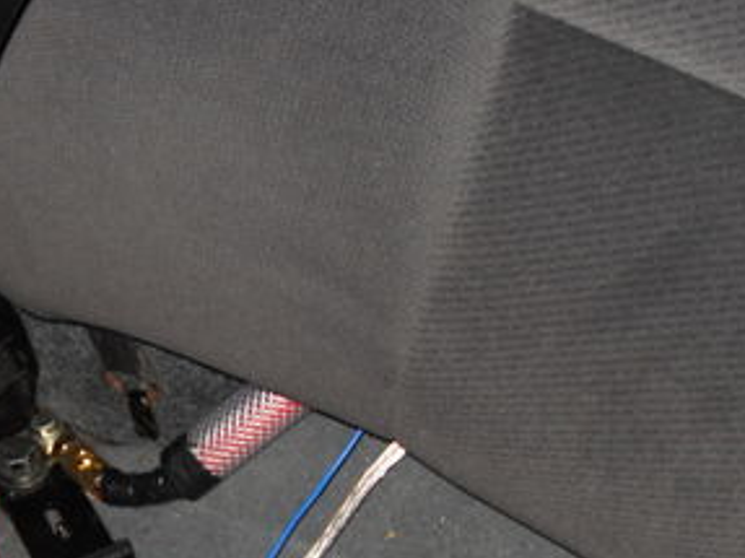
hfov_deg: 24.4
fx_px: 1678
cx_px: 93
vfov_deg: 18.6
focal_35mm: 78
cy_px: 496
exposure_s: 1/45
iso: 100
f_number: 2.8
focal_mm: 6.3
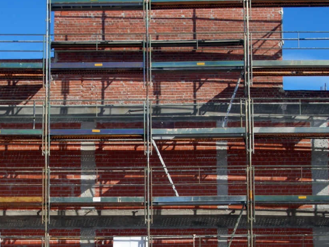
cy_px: 165
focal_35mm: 90
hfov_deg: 21.7
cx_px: 128
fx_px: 855
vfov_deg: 16.4
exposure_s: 1/400
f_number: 5.6
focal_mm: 10.2
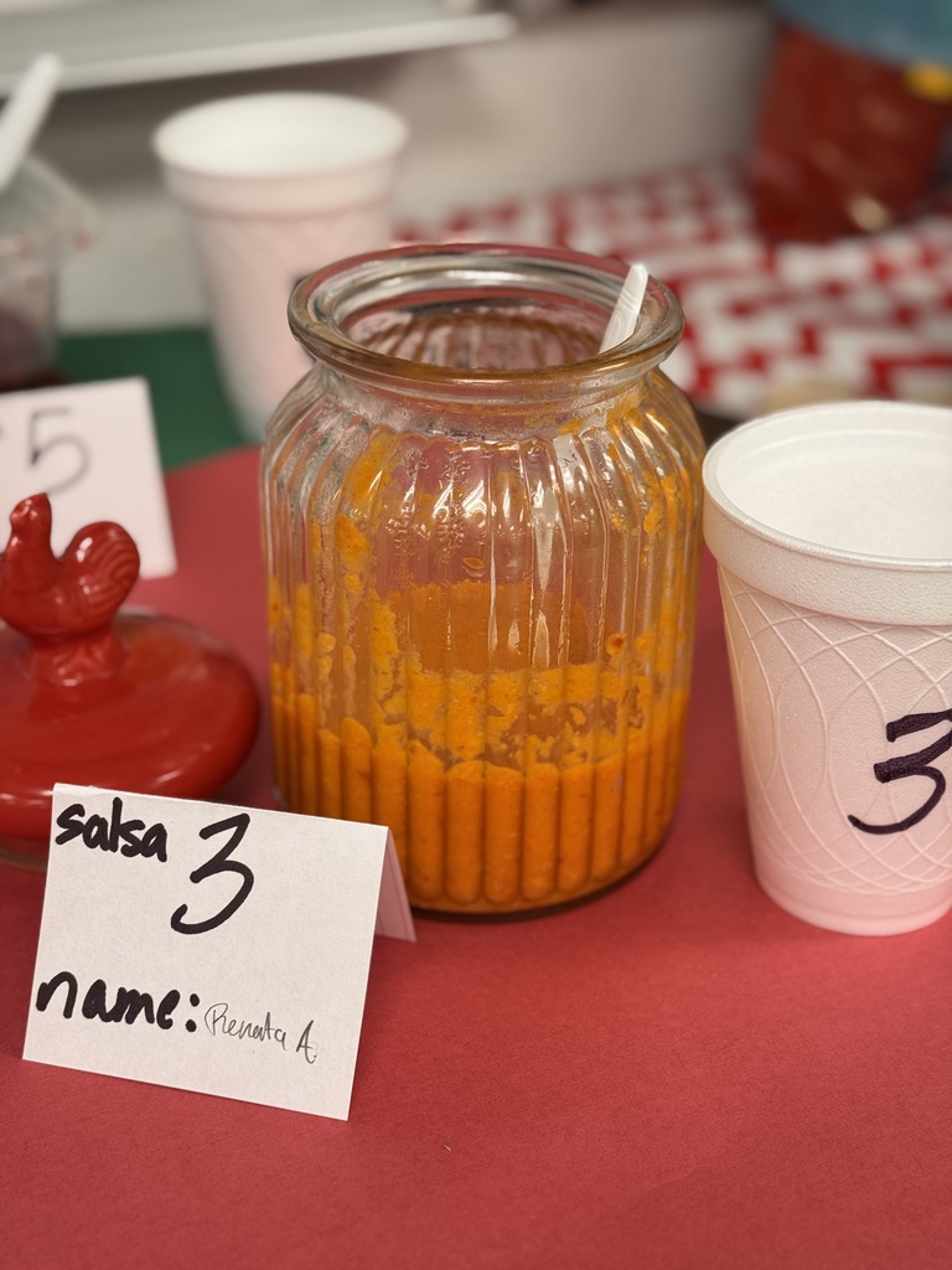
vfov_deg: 39.7
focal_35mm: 48
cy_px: 635
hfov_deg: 30.3
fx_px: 1760
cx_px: 476
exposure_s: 1/60
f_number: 1.78
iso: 100
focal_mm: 6.76
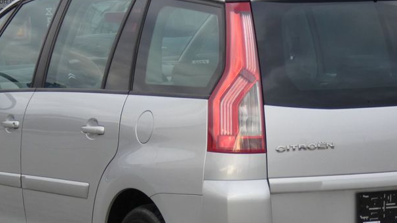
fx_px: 1474
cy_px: 130
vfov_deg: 8.7
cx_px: 237
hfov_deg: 15.3
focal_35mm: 140
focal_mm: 13.7
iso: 80
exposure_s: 1/100
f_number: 4.4
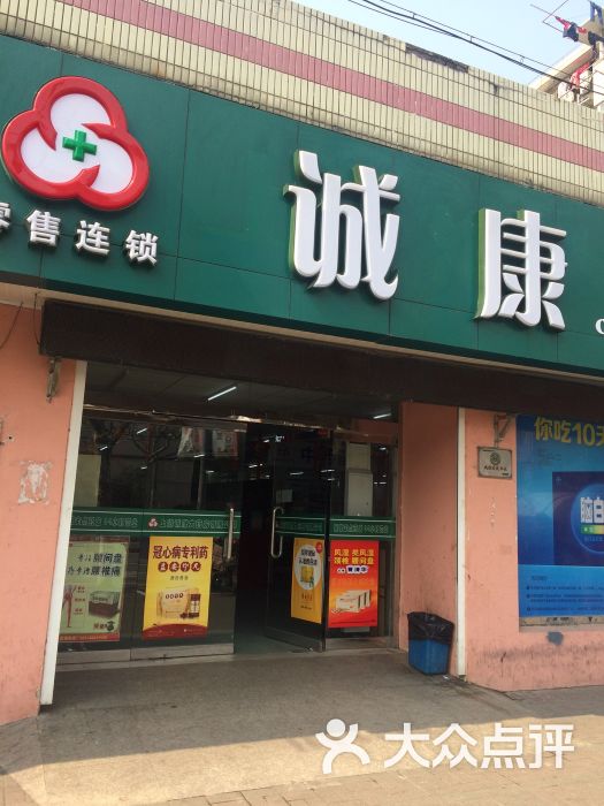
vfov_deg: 61.7
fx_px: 675
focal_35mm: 29
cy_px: 403
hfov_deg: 48.2
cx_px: 302
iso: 32
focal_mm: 4.15
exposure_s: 1/746
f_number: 2.2
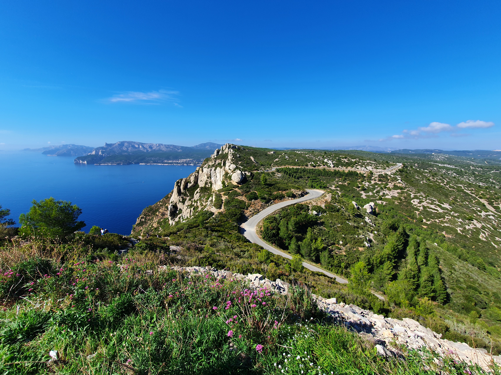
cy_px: 188
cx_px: 250
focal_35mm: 13
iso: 50
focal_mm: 1.8
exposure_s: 1/988
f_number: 2.2
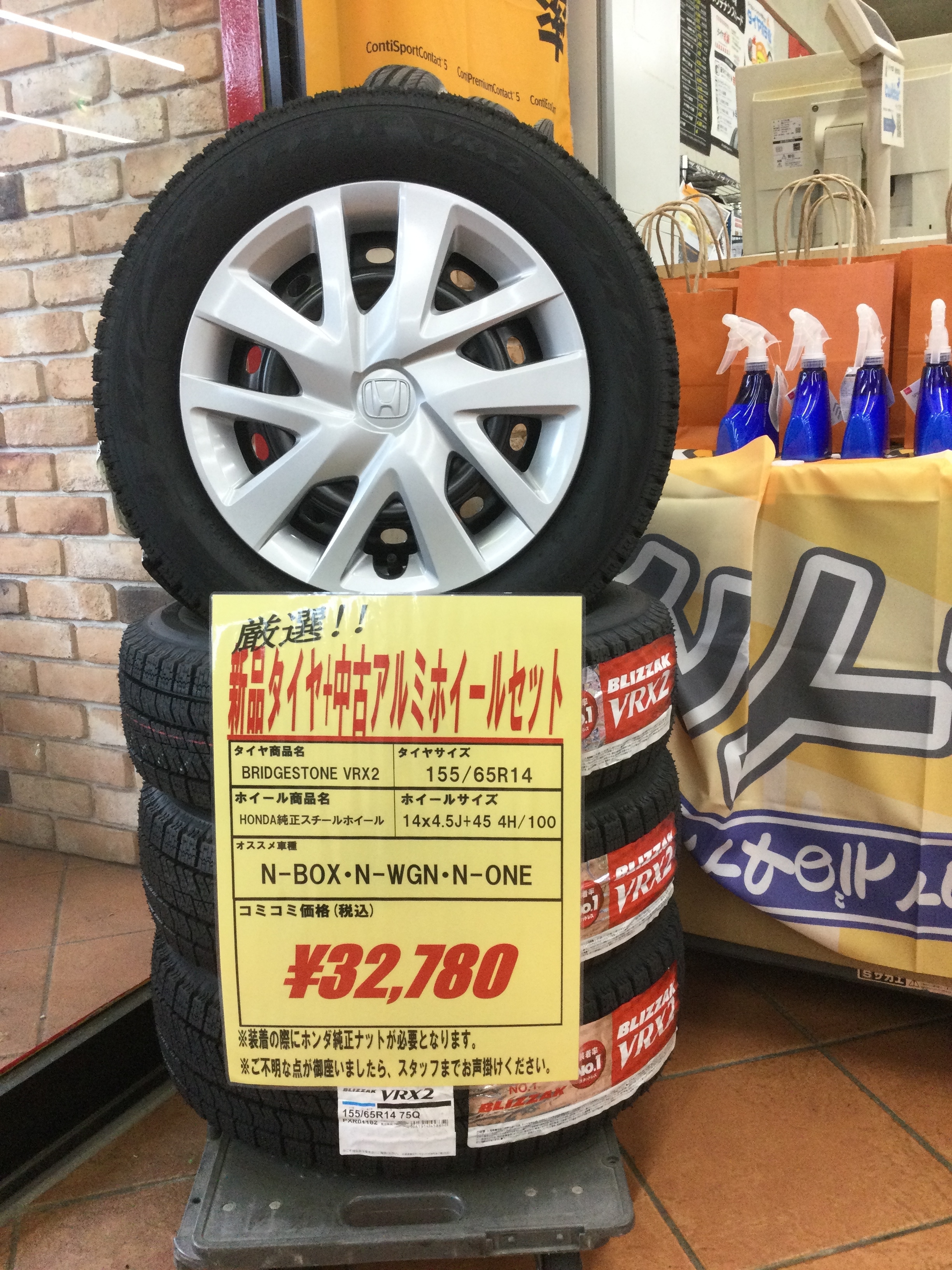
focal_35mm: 31
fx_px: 1137
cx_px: 476
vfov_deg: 58.4
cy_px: 635
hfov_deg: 45.4
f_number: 2.4
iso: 50
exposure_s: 1/30
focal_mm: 3.3
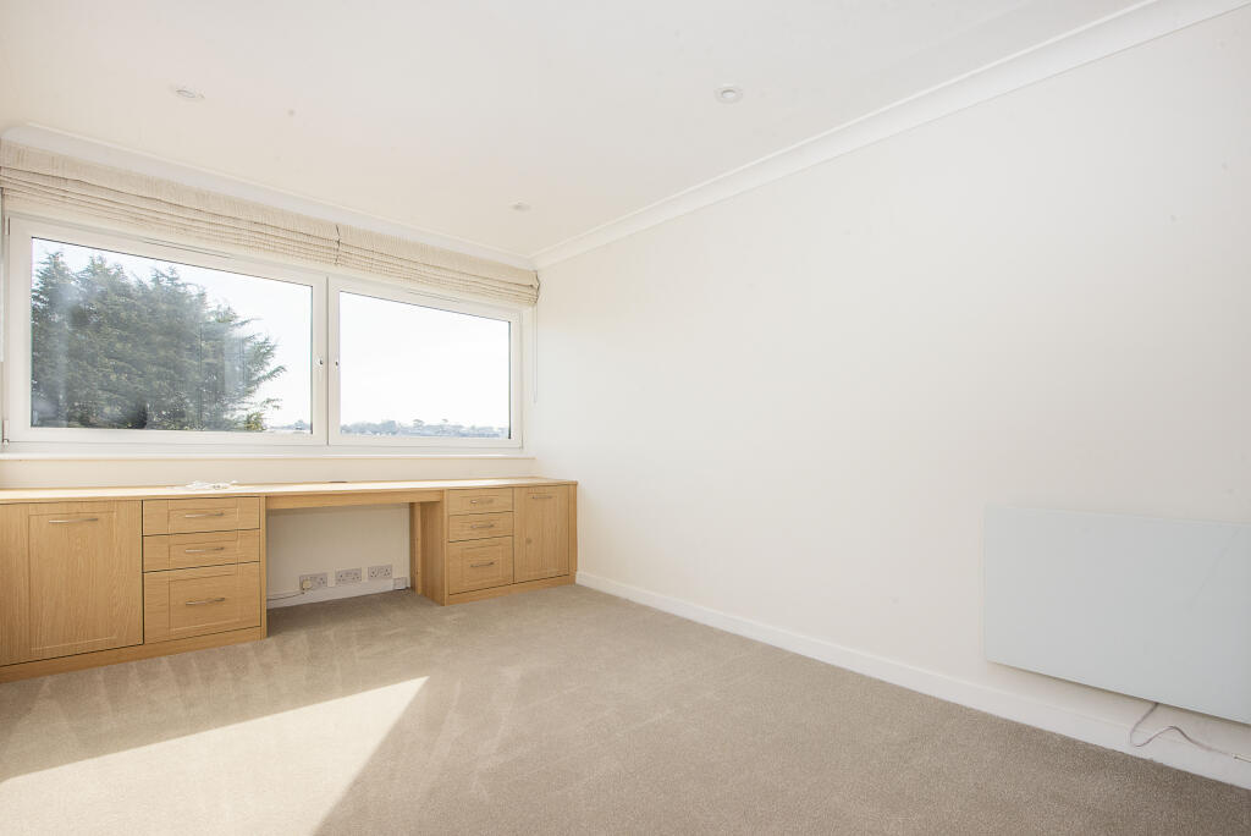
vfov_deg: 81.3
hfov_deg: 104.2
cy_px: 418
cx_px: 626
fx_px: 487
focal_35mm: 14
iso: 500
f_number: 16
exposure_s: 1/160
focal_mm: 14
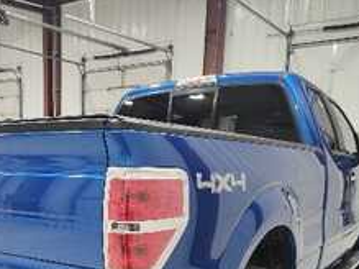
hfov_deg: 43.9
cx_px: 108
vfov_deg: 32.6
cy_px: 243
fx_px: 435
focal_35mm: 42
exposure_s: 1/120
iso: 211
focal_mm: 5.56
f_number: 1.8
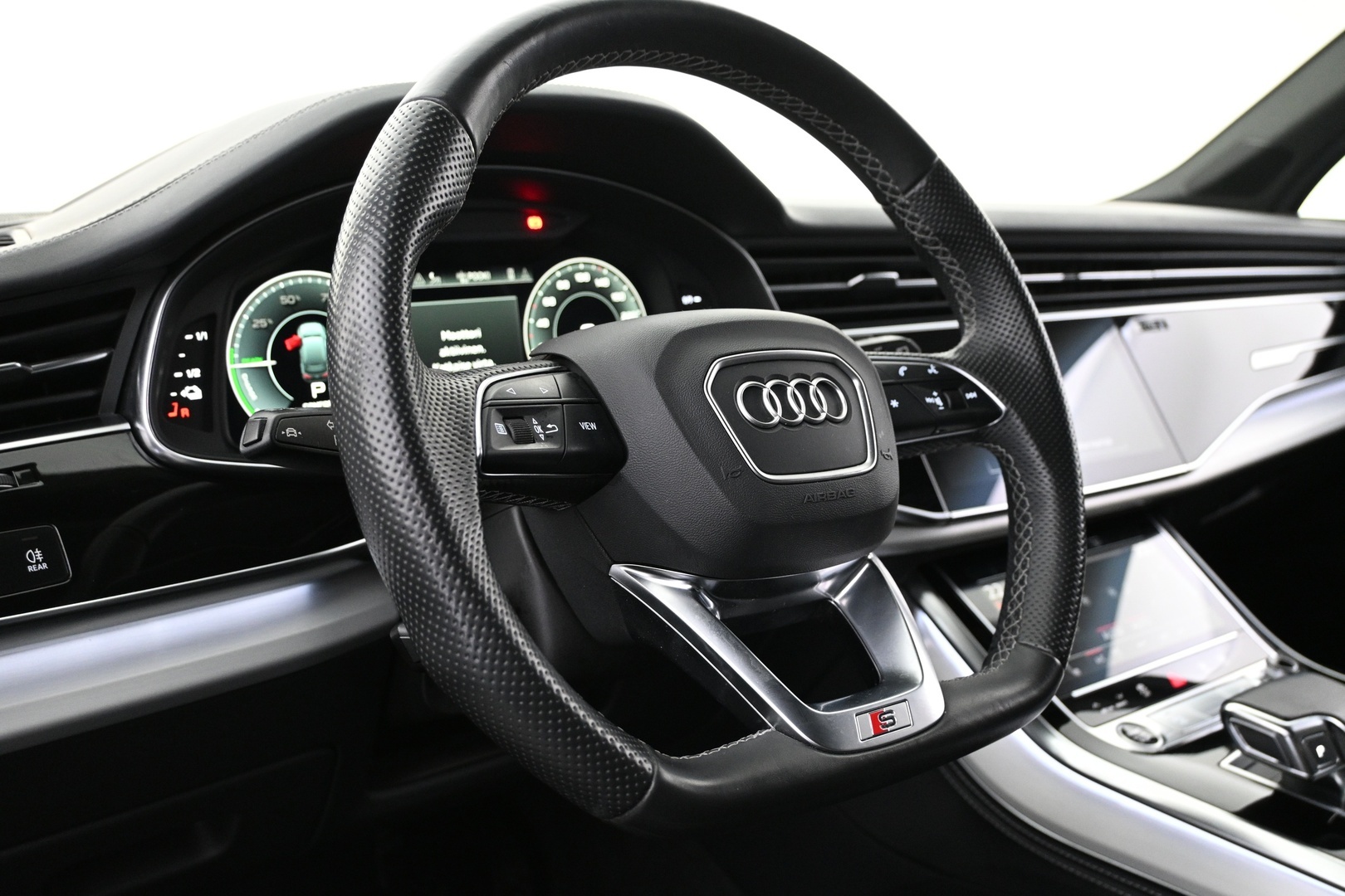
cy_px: 448
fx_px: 1205
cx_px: 672
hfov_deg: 58.3
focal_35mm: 32
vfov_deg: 40.8
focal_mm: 21.5
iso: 1600
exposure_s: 1/15
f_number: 4
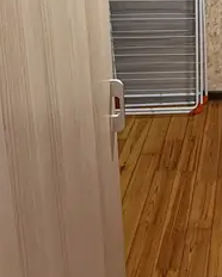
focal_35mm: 53
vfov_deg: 30.3
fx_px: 435
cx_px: 295
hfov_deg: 24.6
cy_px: -51
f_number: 2.2
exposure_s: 1/50
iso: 250
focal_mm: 2.22
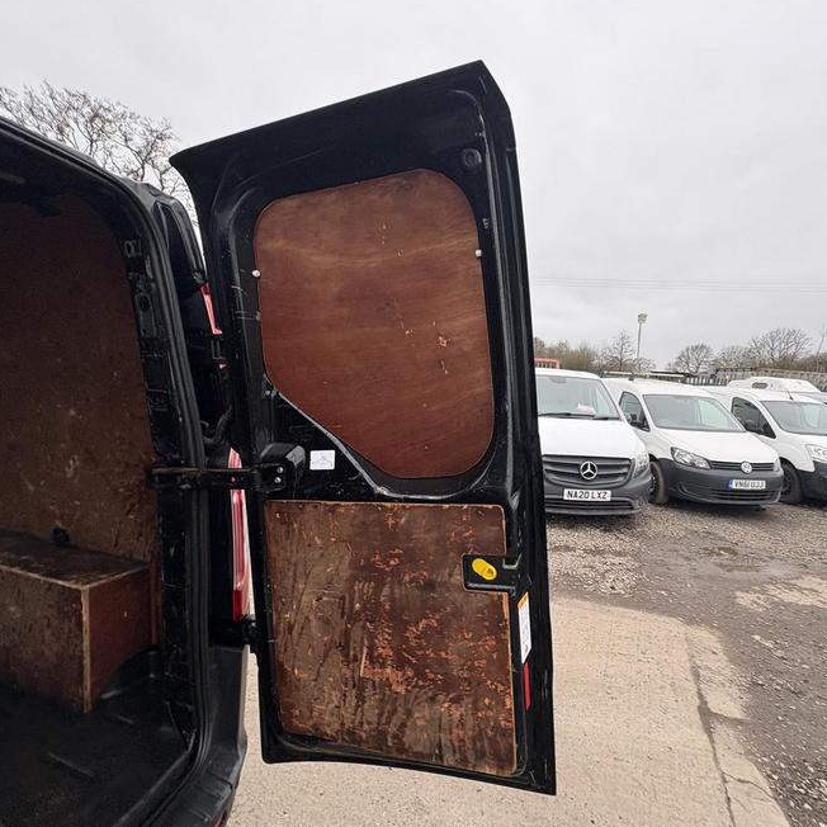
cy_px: 420
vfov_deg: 84.0
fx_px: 459
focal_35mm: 17
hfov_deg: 83.2
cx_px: 486
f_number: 2.2
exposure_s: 1/188
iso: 50
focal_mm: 2.22
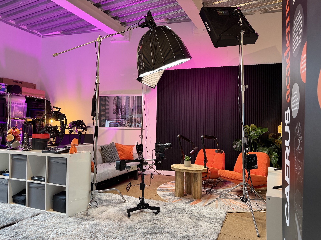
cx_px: 160
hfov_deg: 71.6
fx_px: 223
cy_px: 120
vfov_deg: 56.8
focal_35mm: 24
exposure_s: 1/50
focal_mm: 6.76
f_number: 1.78
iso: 250
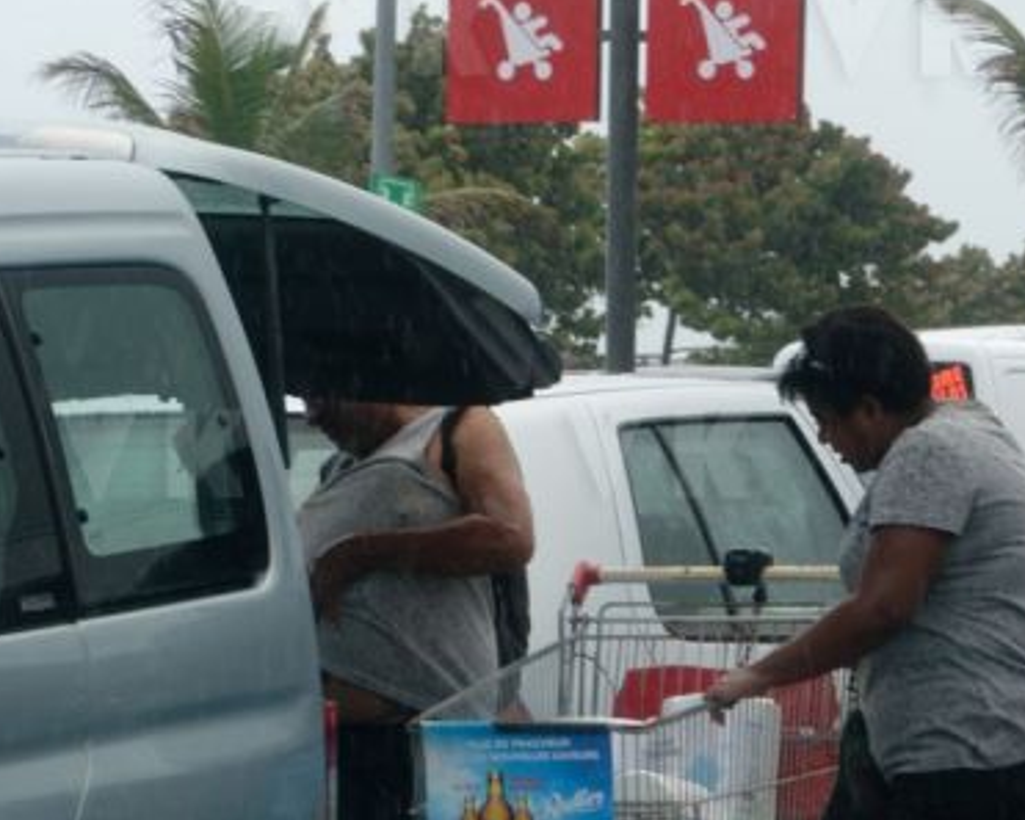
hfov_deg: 6.9
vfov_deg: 5.5
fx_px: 8466
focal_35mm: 279
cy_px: 538
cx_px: 398
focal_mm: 92
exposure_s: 1/320
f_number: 11
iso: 200
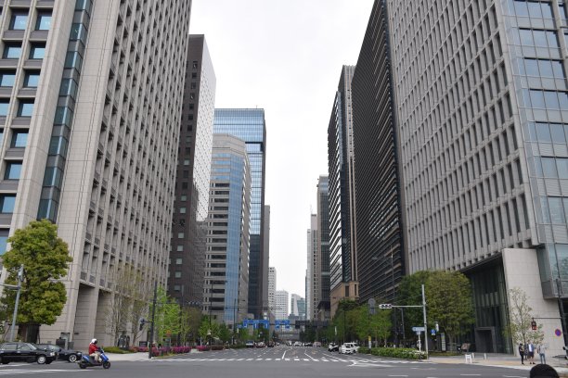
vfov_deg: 43.6
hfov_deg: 61.9
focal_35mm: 30
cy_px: 189
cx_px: 284
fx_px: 473
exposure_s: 1/320
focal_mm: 20
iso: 200
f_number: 9
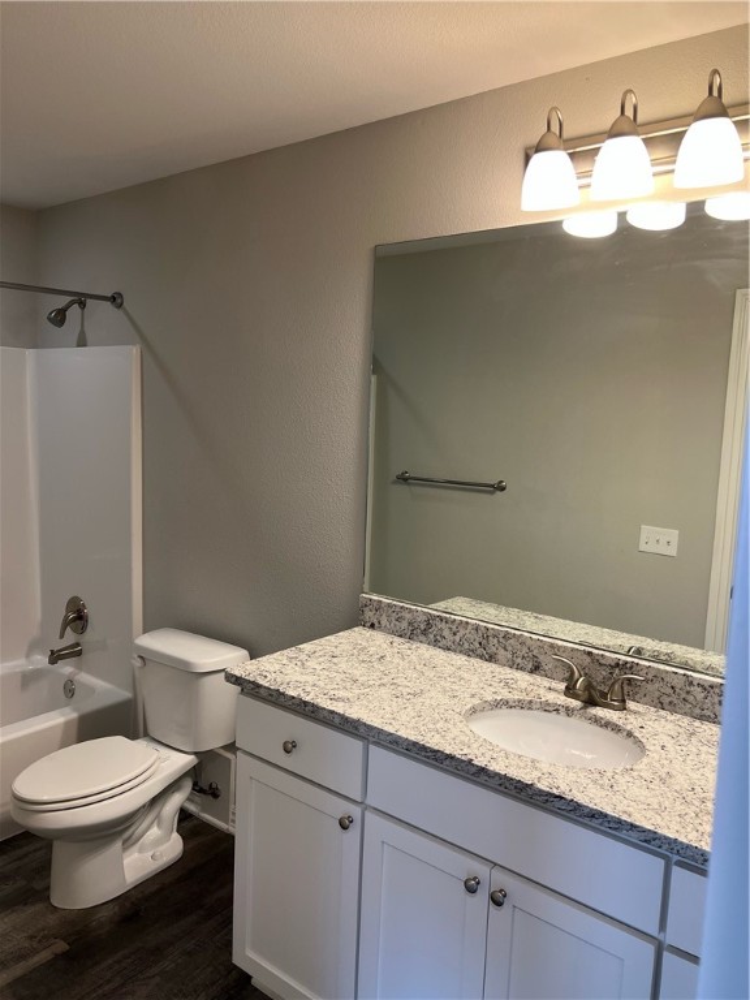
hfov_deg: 53.1
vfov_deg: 67.3
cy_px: 500
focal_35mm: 26
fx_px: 751
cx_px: 375
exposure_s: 1/120
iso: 125
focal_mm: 5.7
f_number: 1.5
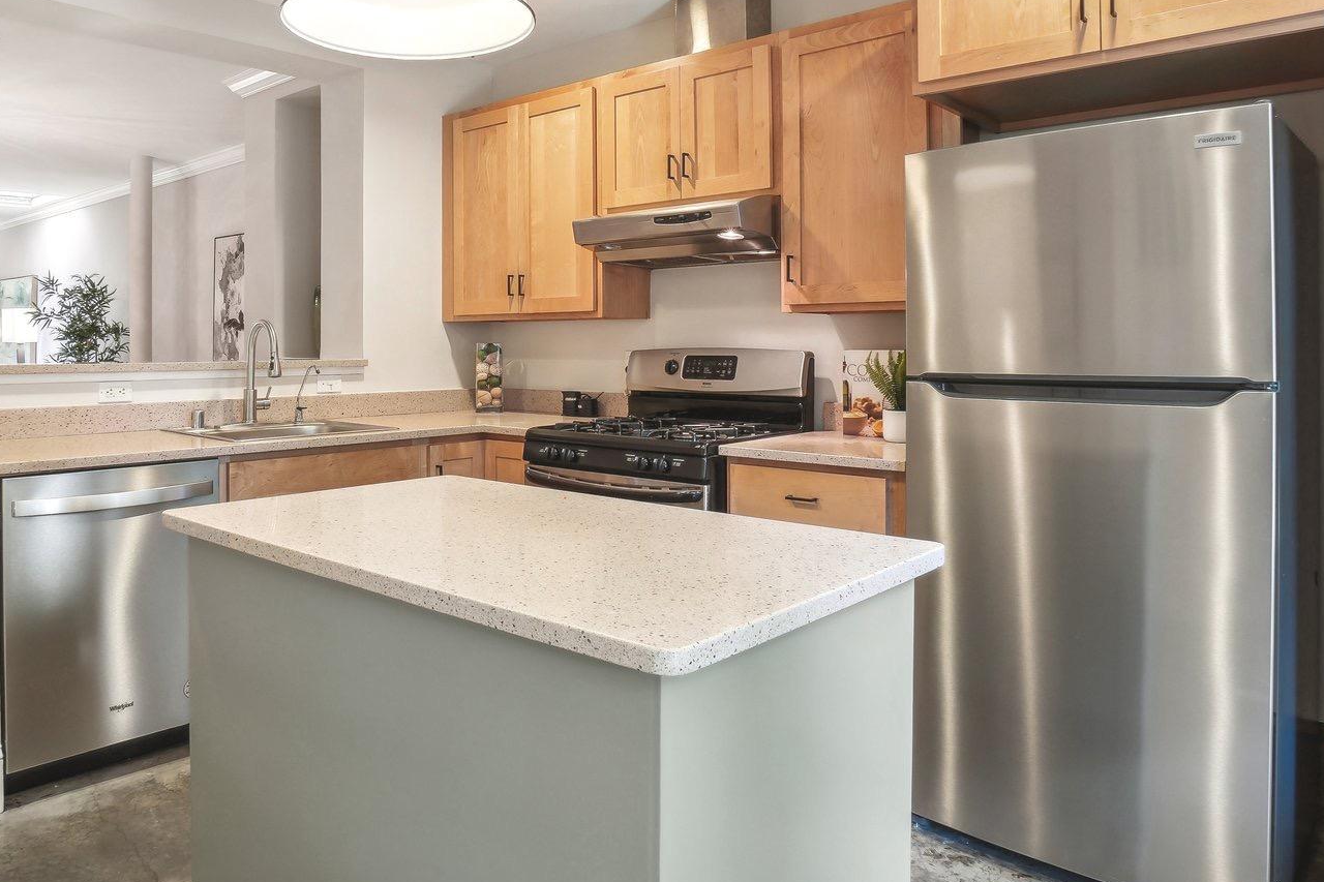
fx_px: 882
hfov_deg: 73.2
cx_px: 555
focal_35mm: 24
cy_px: 361
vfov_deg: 52.8
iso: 100
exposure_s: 1/4
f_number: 7.1
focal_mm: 10
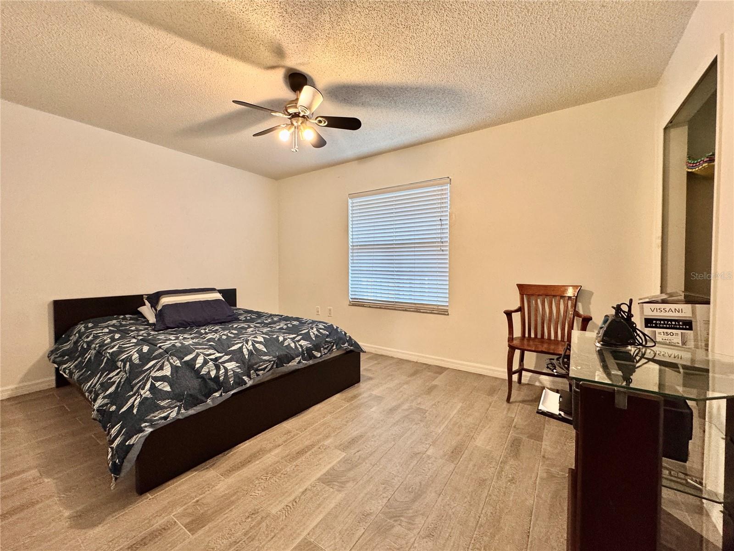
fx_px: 297
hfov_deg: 102.1
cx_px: 367
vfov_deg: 85.7
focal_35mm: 14
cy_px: 276
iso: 200
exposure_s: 1/60
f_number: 2.2
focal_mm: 2.22
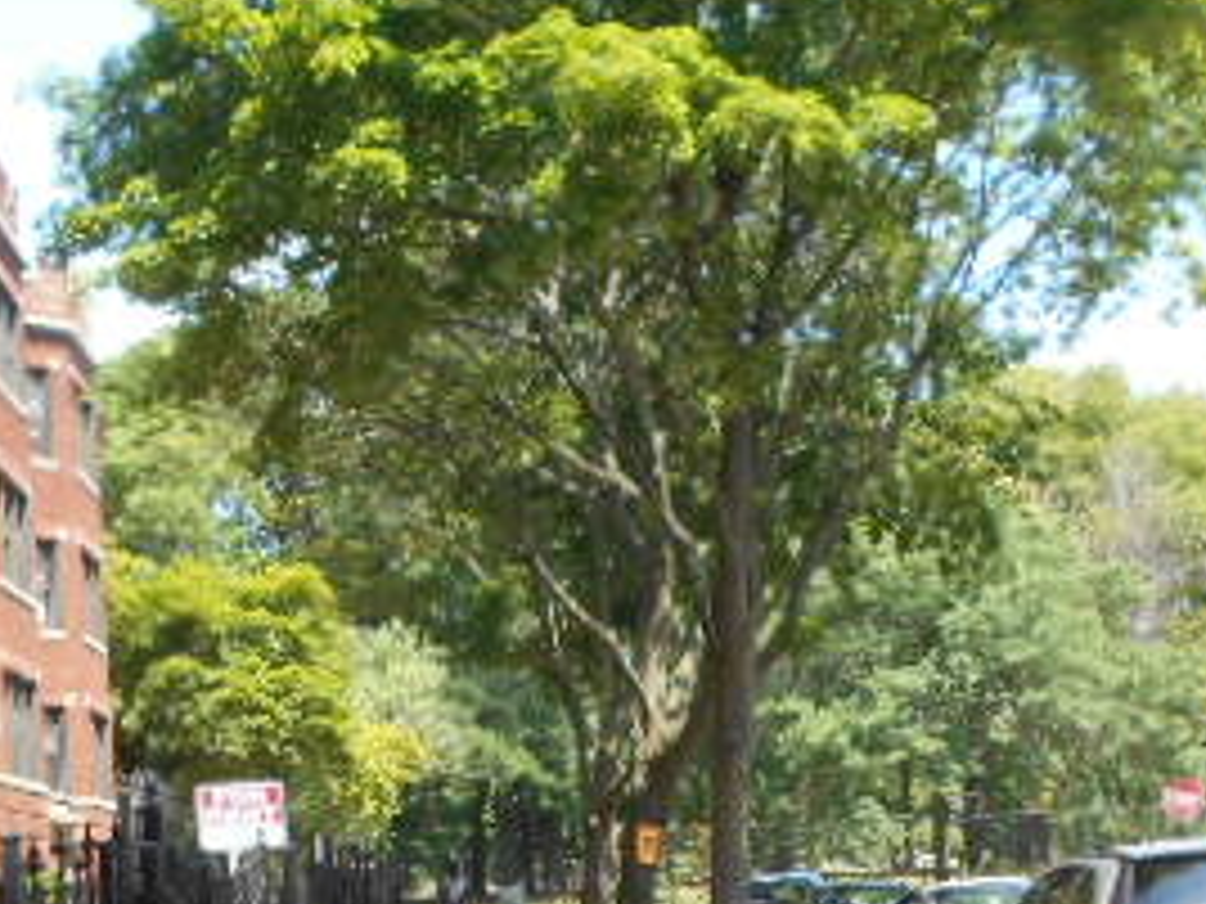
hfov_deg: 31.0
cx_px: 410
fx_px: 2160
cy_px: 1048
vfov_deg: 22.1
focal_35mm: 62
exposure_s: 1/250
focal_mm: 4.6
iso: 80
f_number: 3.2
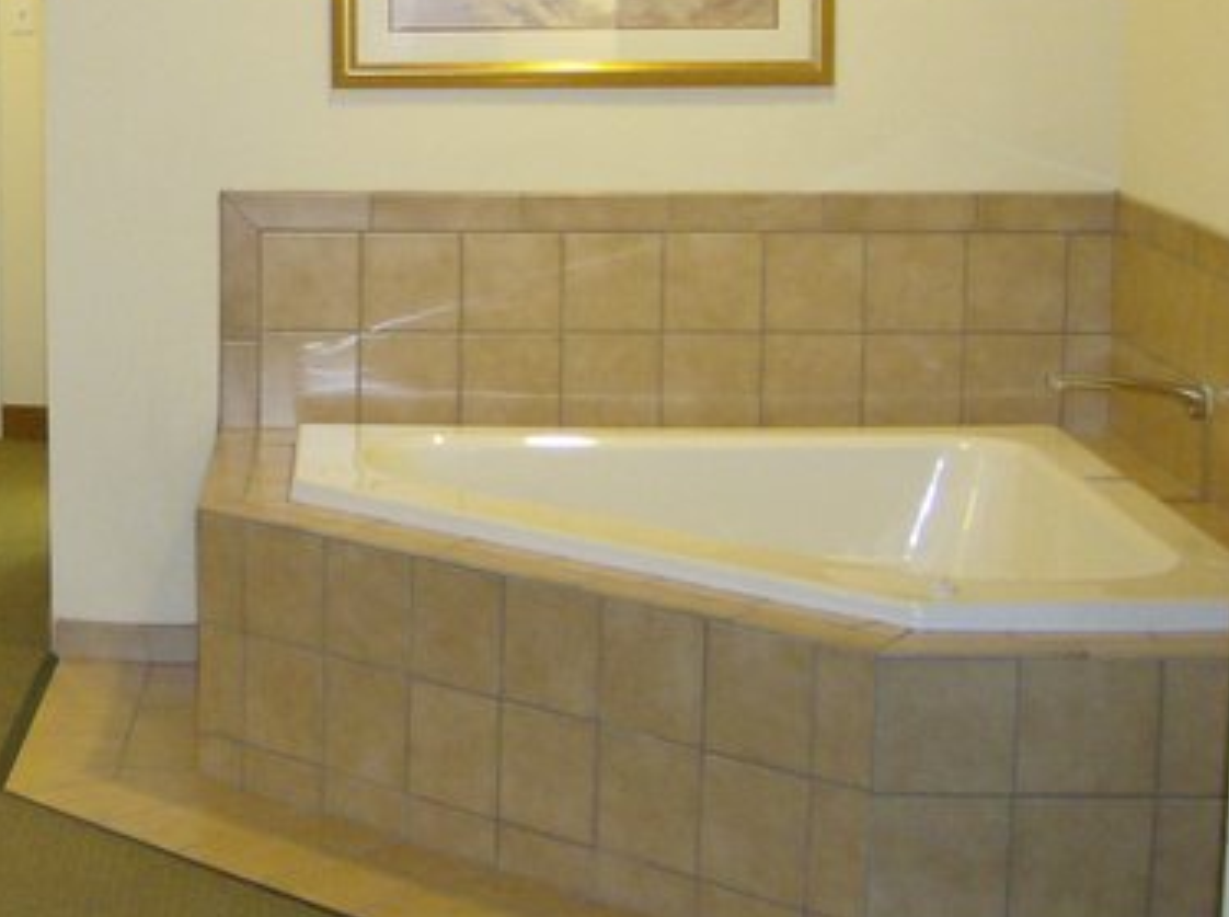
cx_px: 85
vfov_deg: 19.0
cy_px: 247
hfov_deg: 24.5
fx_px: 2729
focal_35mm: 77
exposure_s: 1/24
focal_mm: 6
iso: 200
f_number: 2.8
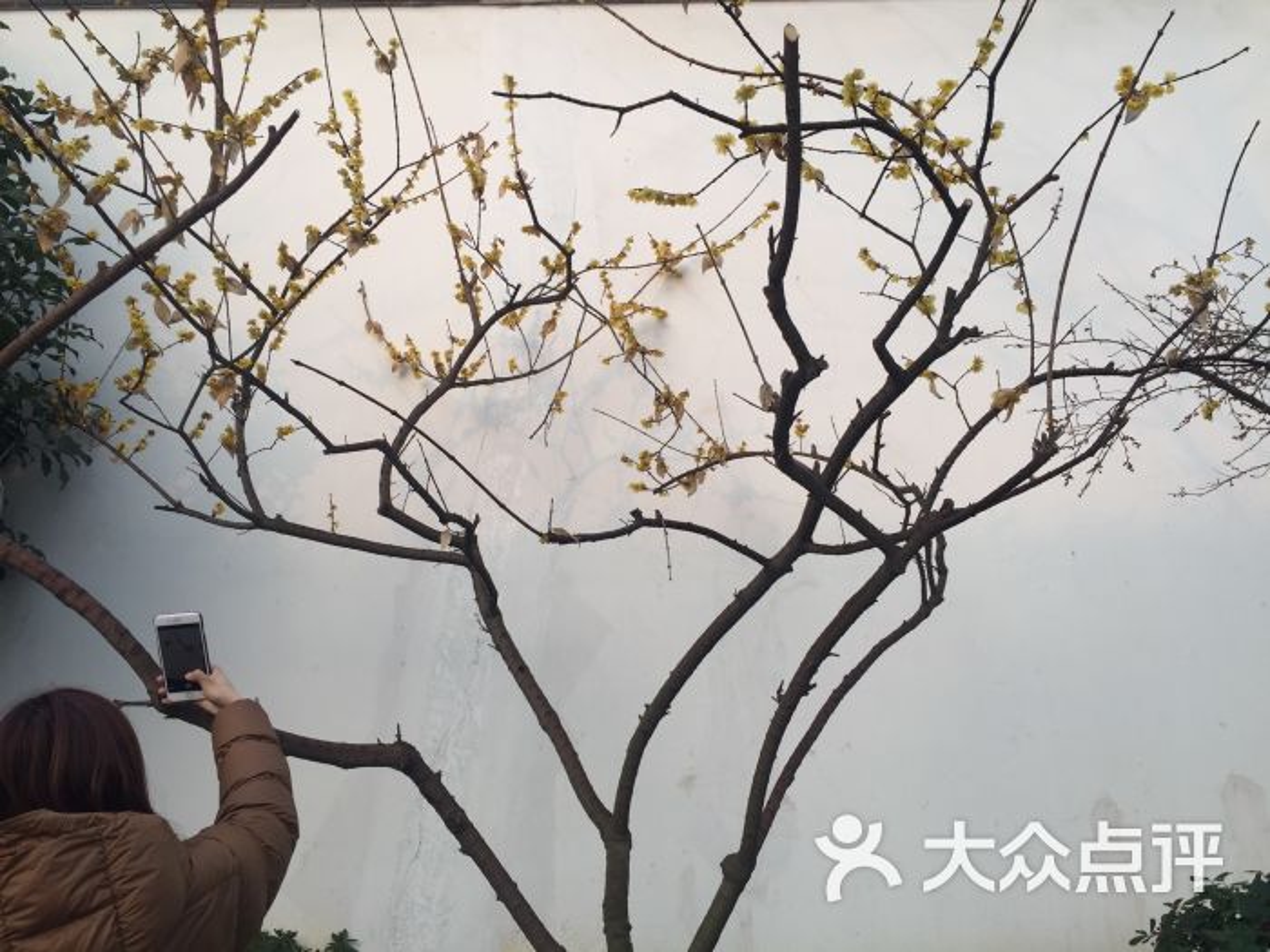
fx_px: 1064
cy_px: 476
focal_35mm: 29
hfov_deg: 61.7
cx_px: 635
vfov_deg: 48.2
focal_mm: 4.15
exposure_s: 1/327
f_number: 2.2
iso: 32
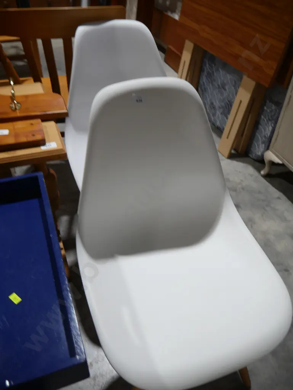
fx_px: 316
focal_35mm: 28
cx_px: 146
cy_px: 195
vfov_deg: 63.4
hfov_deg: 49.8
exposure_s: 1/80
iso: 200
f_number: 3.5
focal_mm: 14
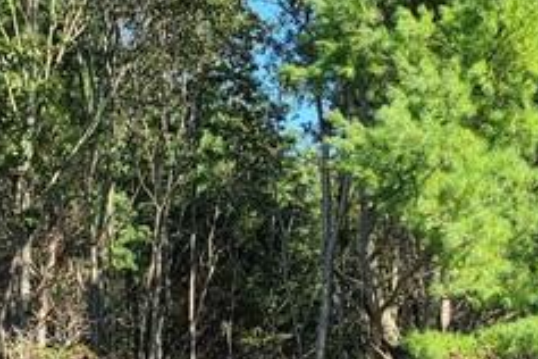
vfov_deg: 11.7
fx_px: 1748
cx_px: 497
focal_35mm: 117
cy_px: 252
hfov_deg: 17.2
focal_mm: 5.4
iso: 40
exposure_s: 1/812
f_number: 1.8
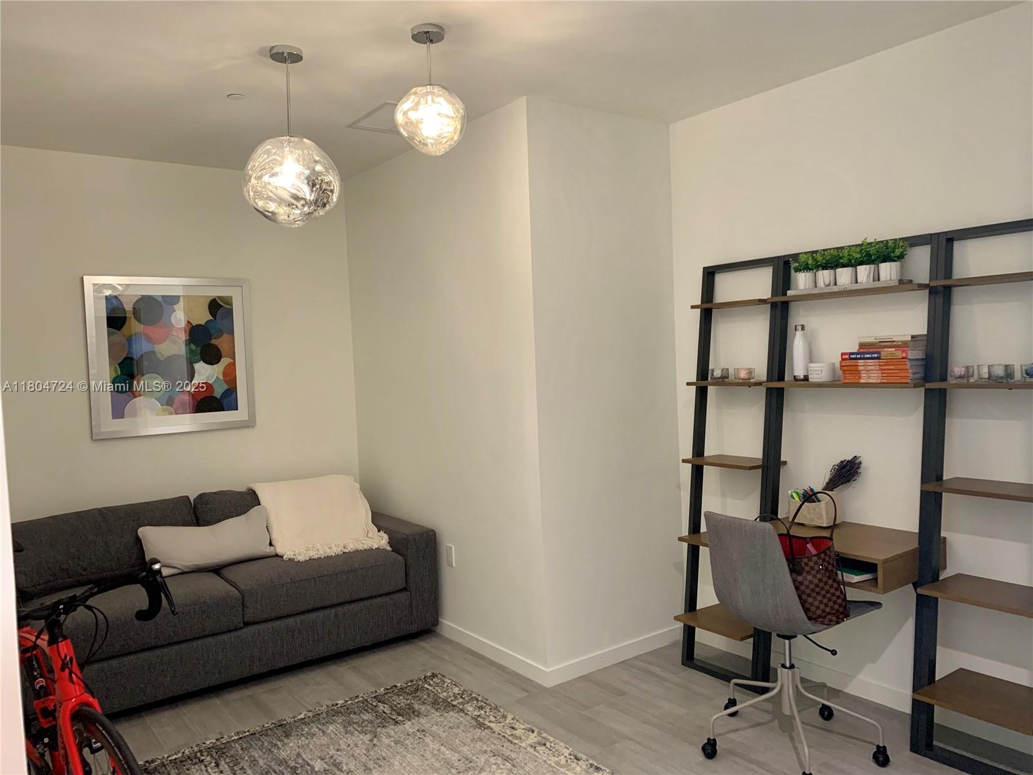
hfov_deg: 67.3
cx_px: 516
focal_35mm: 26
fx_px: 776
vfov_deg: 53.1
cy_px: 388
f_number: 1.8
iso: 250
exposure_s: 1/60
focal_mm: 4.25
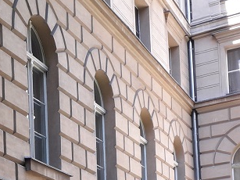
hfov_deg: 21.1
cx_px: -26
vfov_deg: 15.2
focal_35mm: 88
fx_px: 610
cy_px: 289
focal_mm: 3.6
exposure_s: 1/153
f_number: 1.9
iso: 40
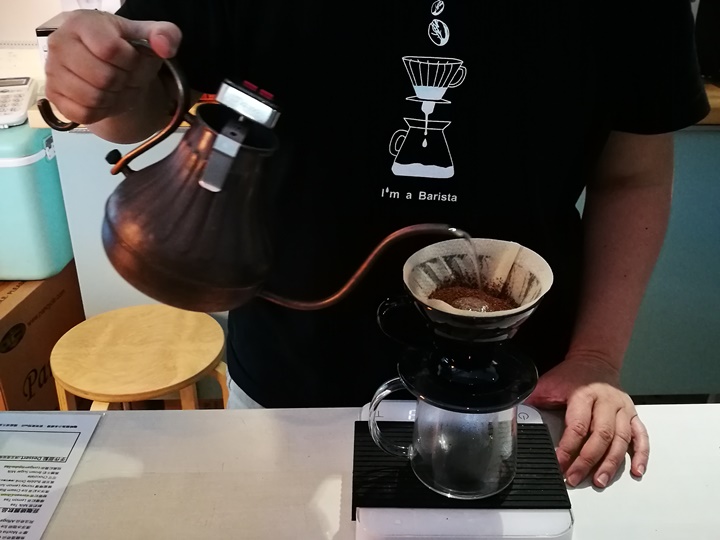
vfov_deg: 37.7
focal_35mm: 38
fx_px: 790
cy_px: 270
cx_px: 360
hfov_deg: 49.0
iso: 640
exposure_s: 1/17.1
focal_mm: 4.5
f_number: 2.2
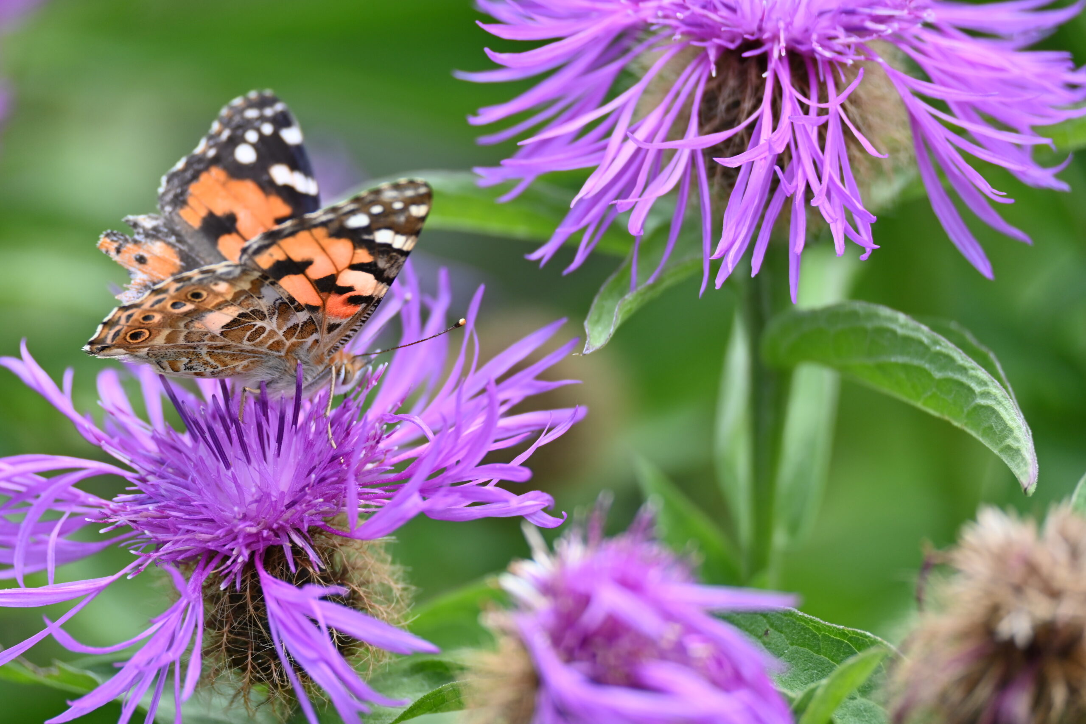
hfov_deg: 5.5
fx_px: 11312
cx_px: 543
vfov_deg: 3.7
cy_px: 362
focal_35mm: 375
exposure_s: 1/250
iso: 200
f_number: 6.3
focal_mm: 250
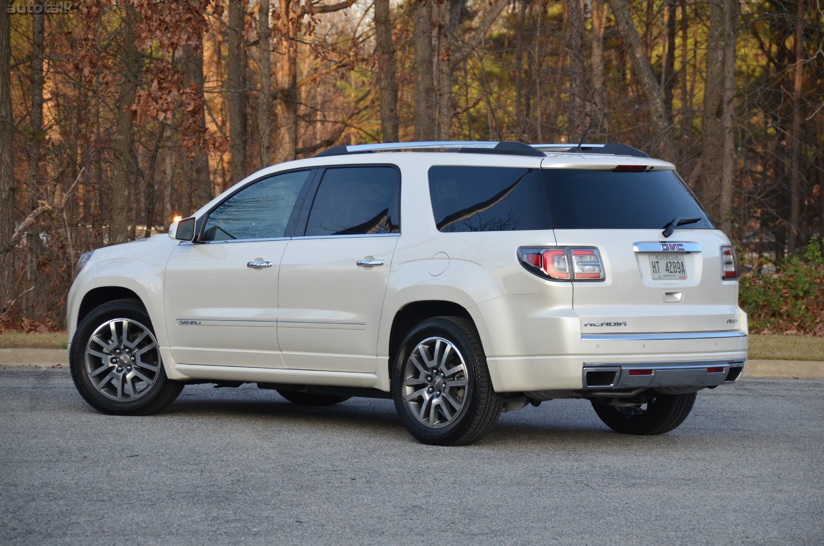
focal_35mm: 142
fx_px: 3255
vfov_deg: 9.6
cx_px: 412
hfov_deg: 14.4
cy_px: 273
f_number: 5.3
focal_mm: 95
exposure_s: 1/500
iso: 800
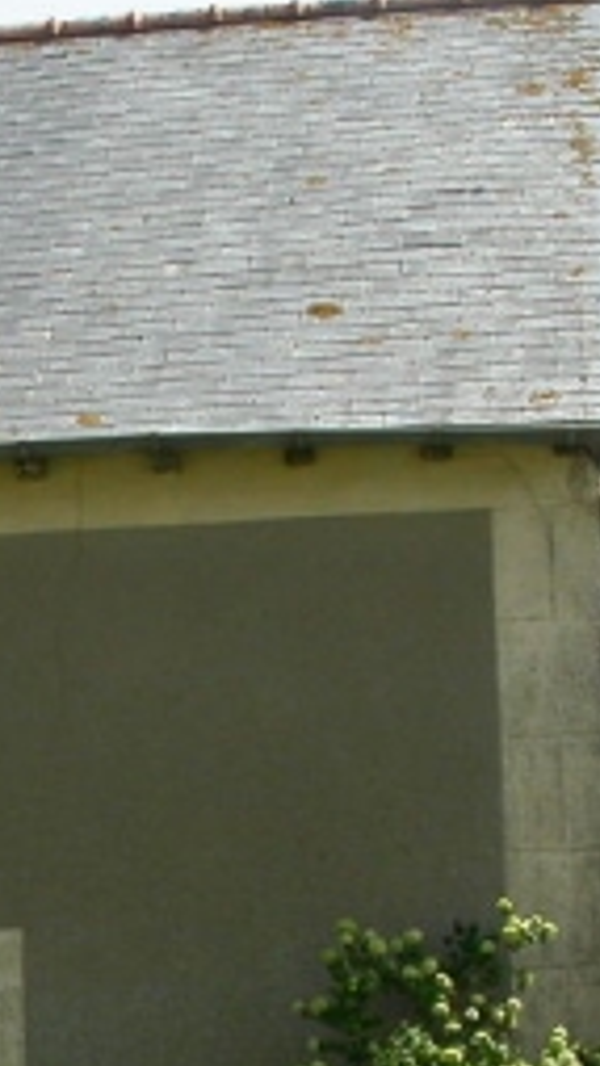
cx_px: 34
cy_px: 810
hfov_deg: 10.8
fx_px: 3137
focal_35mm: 111
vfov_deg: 19.1
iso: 100
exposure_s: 1/276
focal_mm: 7.85
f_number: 6.7
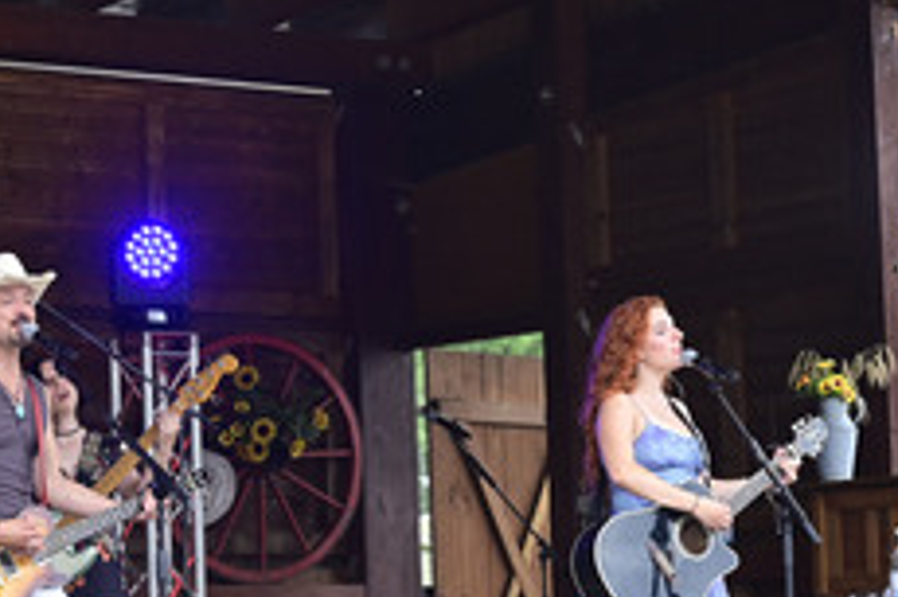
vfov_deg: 9.3
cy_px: 418
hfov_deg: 13.8
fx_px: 3664
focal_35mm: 147
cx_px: 49
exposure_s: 1/160
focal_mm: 75
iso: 800
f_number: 6.3
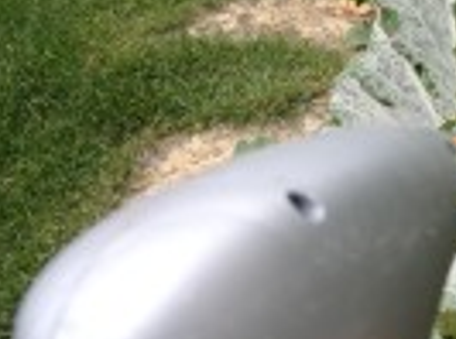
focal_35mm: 95
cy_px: 168
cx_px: 521
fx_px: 1248
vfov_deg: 15.5
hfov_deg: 19.7
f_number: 2.4
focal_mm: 4.28
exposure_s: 1/435
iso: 64
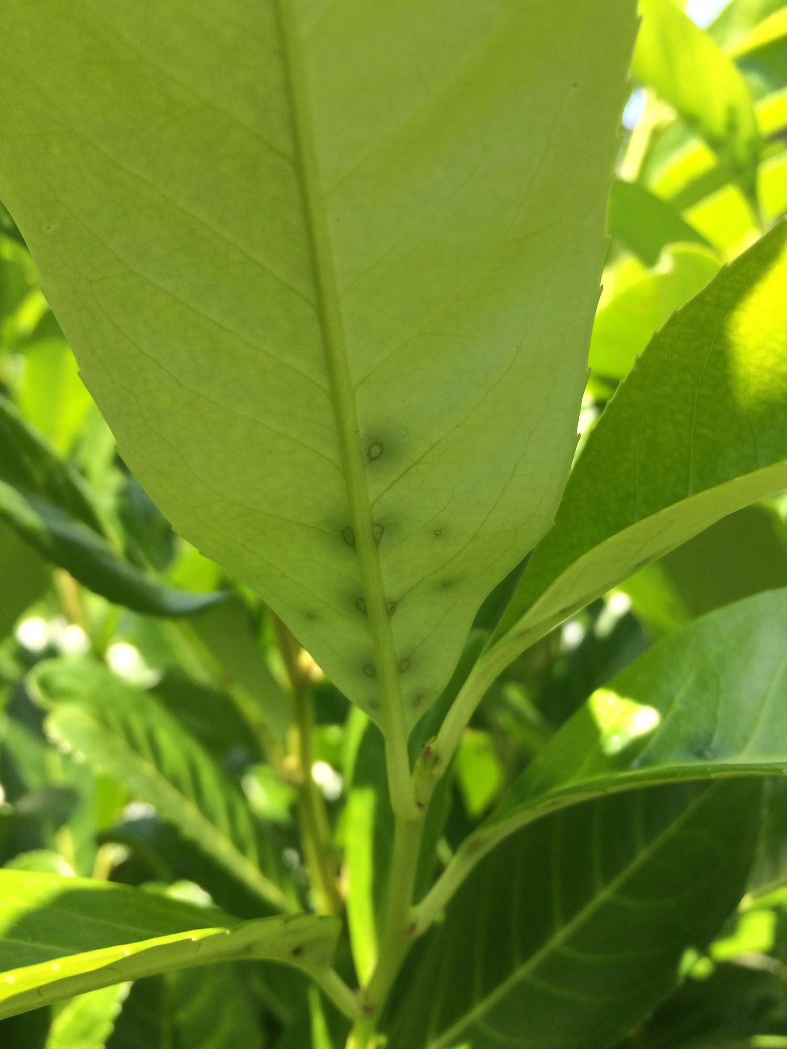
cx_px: 394
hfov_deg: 48.2
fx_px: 879
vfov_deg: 61.7
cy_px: 524
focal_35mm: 29
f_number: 2.2
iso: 32
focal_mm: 4.15
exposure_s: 1/526
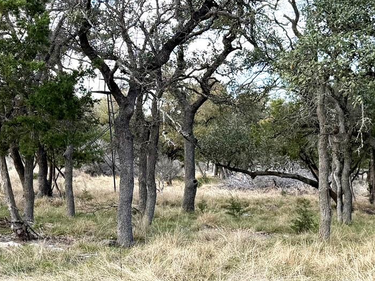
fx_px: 759
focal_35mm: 70
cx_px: 95
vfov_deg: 20.8
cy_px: 216
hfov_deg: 27.4
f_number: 1.78
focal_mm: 6.76
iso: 100
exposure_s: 1/1075
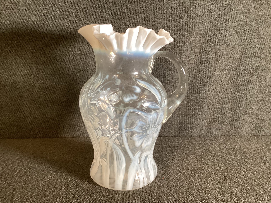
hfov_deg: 58.3
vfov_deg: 45.4
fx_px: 243
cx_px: 136
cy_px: 102
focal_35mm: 31
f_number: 2.4
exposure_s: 1/60
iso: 250
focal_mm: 3.3
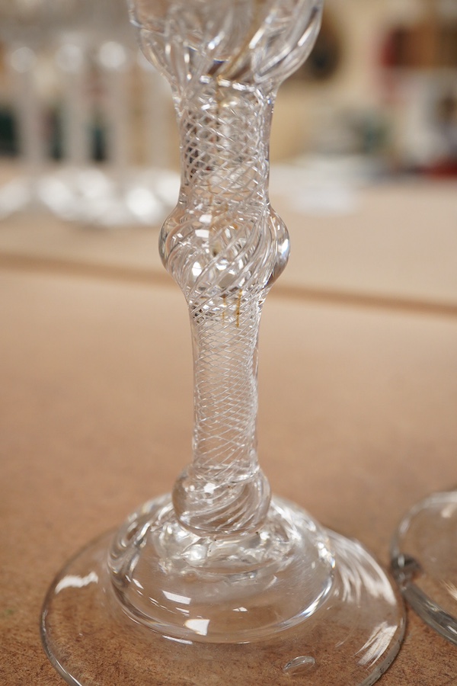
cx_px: 228
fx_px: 857
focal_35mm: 45
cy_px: 343
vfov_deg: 43.6
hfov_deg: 29.9
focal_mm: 30
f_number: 8
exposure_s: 1/125
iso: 1250
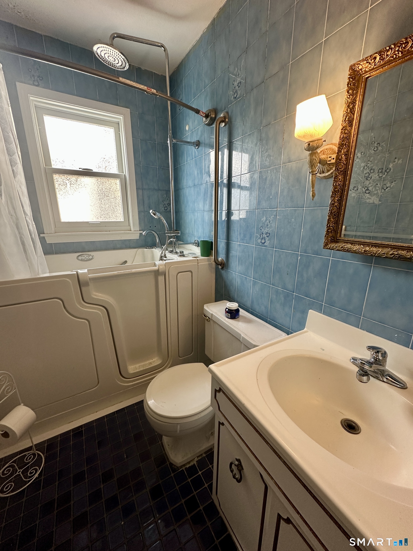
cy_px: 276
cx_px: 206
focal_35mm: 14
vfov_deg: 102.1
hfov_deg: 85.7
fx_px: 223
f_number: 2.2
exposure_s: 1/60
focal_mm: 2.22
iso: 160
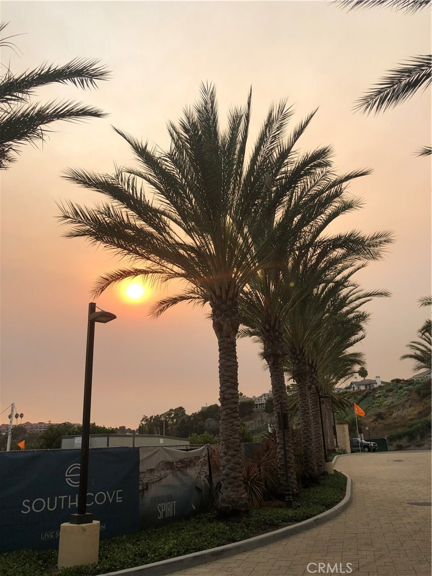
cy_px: 288
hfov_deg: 49.7
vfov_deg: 63.4
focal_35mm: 28
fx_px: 466
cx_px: 216
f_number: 1.8
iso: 20
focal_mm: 4
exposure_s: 1/1567
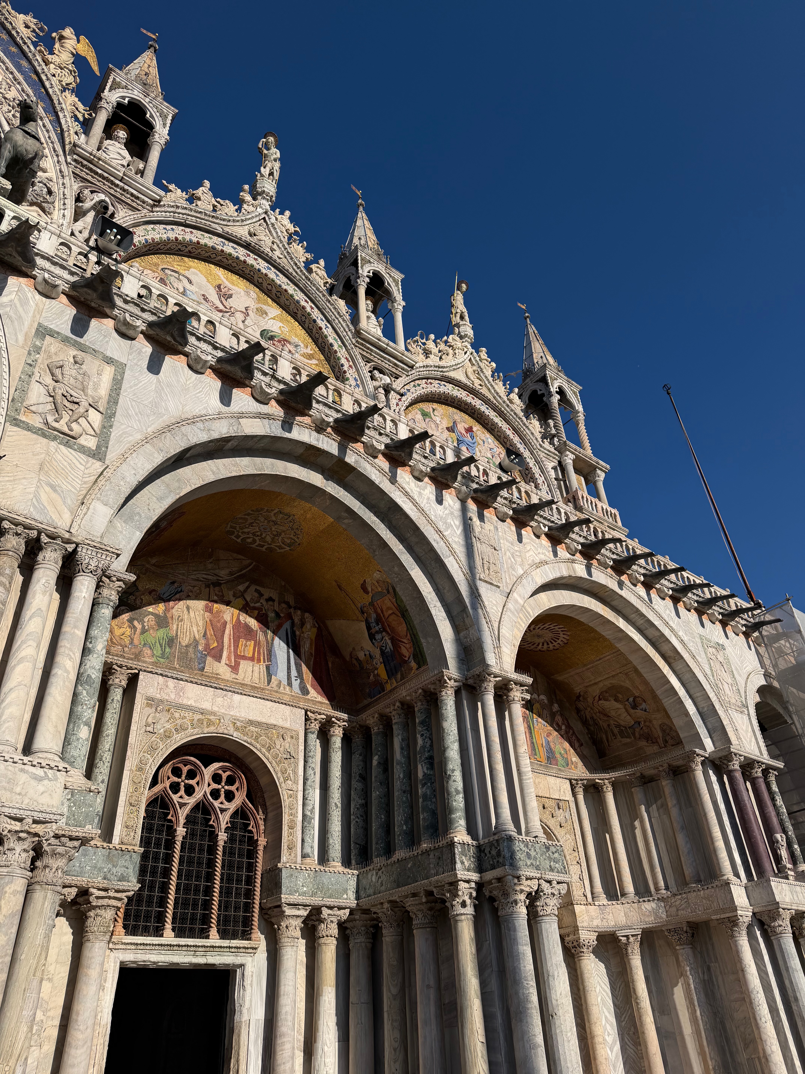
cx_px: 402
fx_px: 744
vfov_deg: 71.6
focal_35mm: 24
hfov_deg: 56.8
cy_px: 537
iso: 80
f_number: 1.78
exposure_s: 1/8130
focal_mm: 6.76
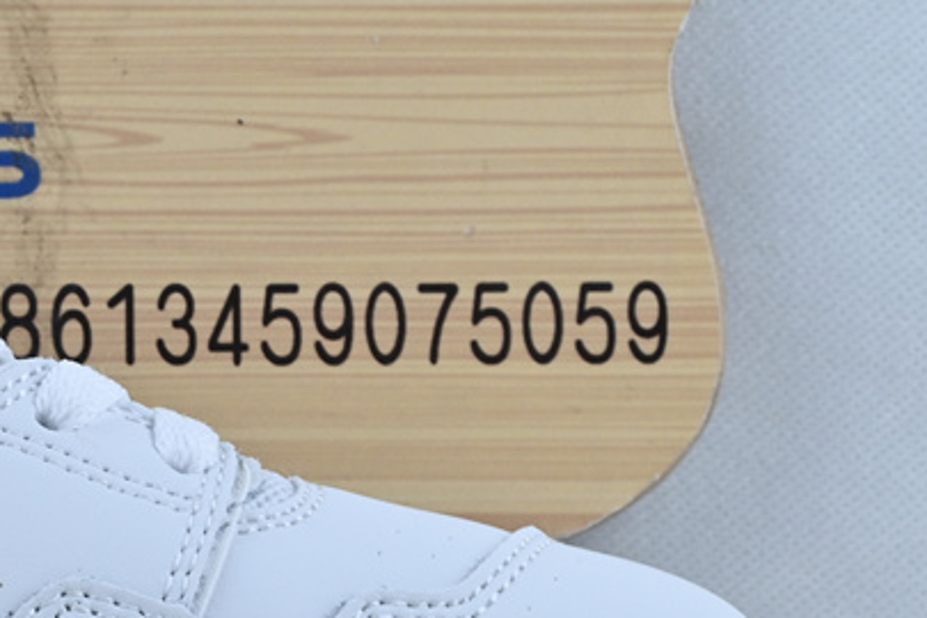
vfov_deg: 8.8
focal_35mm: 155
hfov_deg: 12.7
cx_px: -311
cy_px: 588
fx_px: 4003
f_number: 10
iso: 100
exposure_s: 1/20
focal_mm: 35
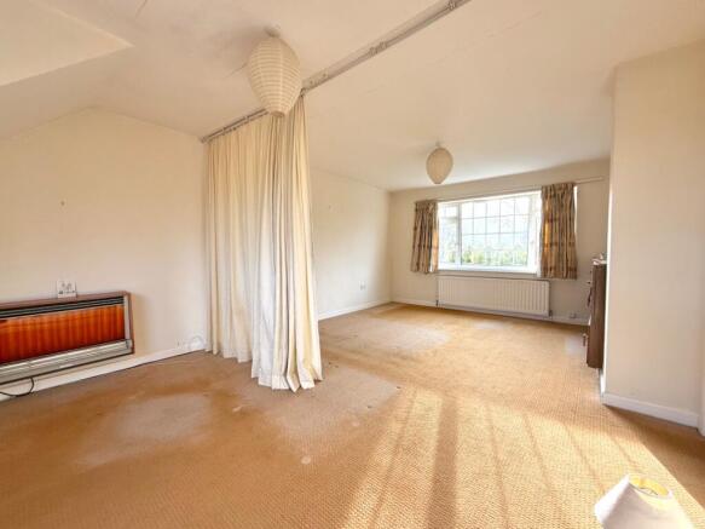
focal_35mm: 14
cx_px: 352
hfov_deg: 102.1
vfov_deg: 85.7
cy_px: 264
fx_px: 285
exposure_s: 1/99
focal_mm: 2.22
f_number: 2.2
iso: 64
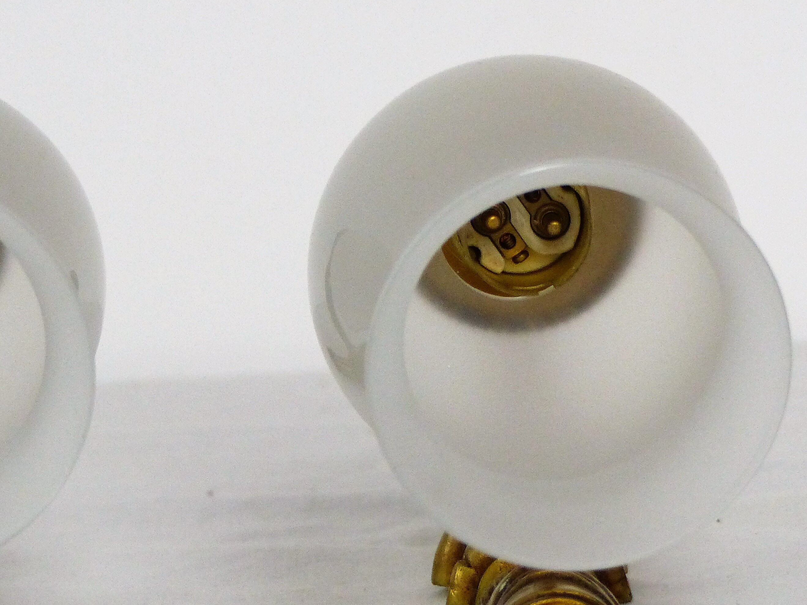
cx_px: 225
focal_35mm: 320
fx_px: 7459
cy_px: 457
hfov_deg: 6.2
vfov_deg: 4.6
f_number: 2.8
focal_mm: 34.5
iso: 320
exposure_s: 1/80
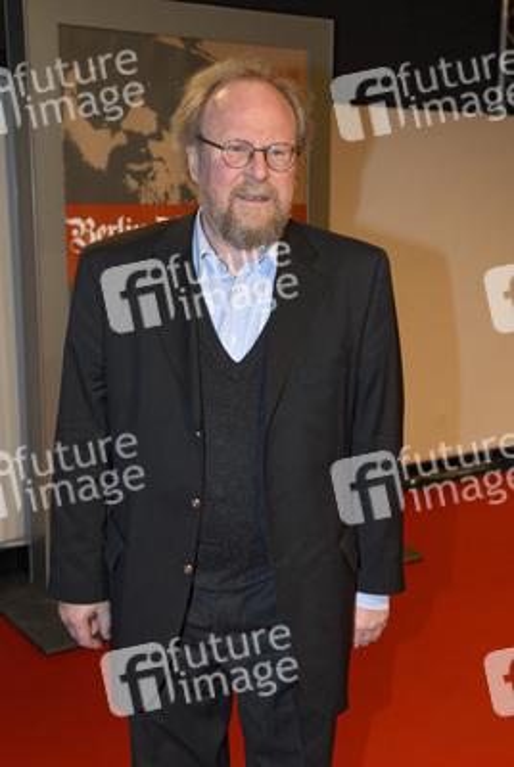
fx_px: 1024
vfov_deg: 41.1
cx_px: 257
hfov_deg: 28.2
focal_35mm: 48
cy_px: 384
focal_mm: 32
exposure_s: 1/100
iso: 400
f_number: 5
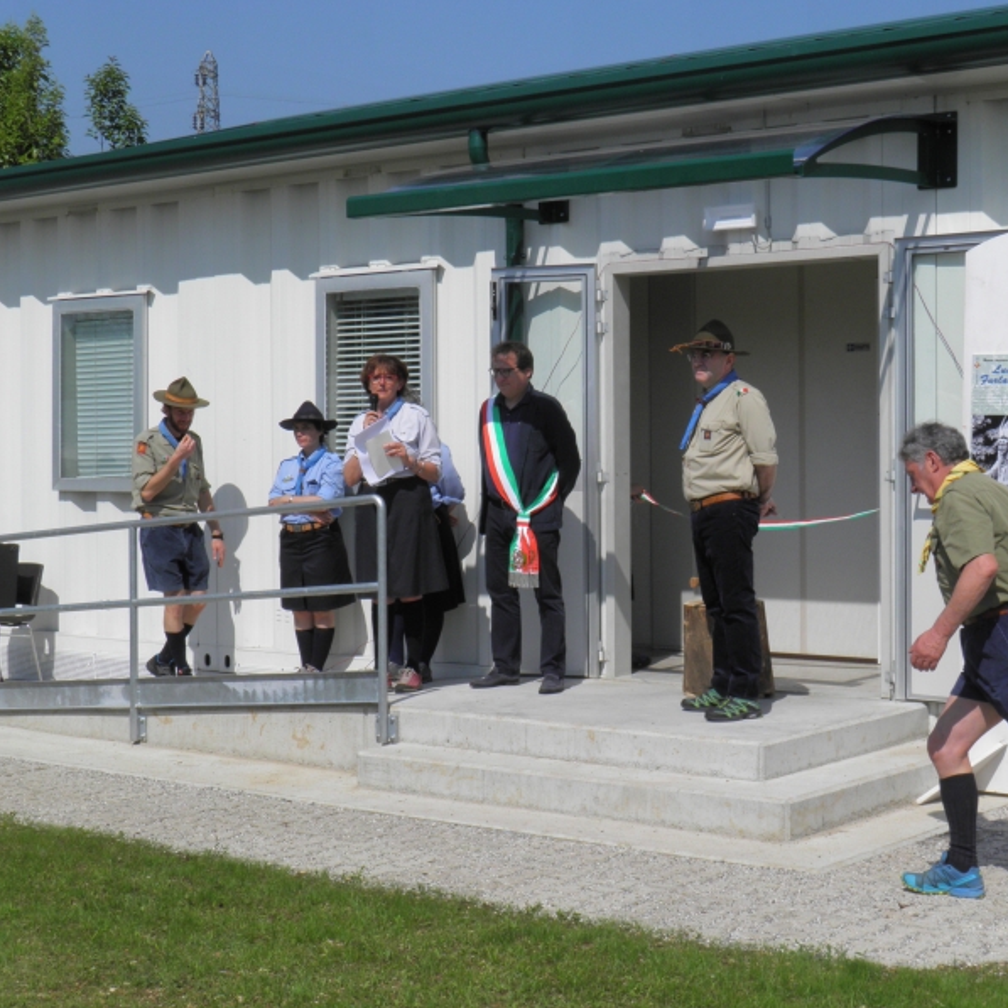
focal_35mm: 58
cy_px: 503
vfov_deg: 29.6
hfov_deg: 29.5
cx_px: 557
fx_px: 1911
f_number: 5.5
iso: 50
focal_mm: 8.9
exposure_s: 1/800
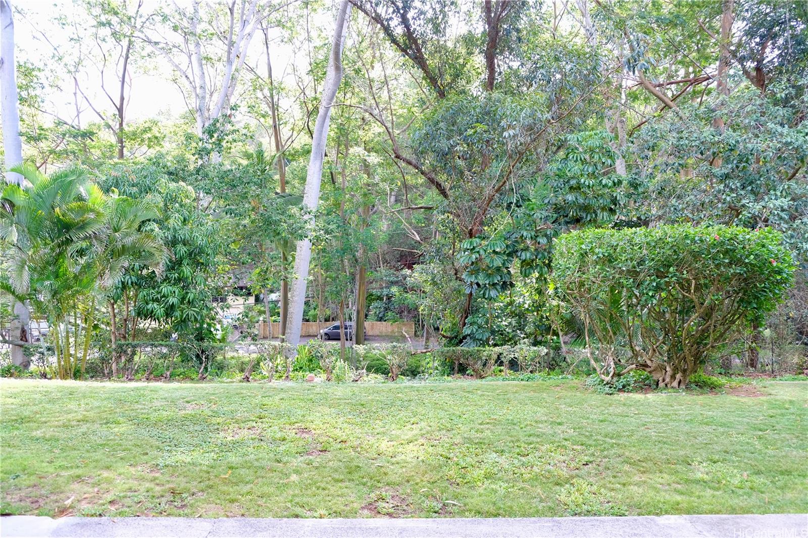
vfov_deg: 47.9
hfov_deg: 67.4
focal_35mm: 27
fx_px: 606
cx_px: 404
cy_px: 269
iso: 200
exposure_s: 1/125
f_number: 2.8
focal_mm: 18
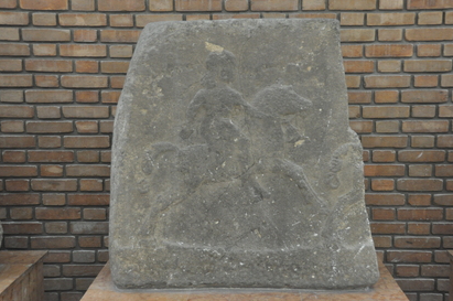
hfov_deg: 43.6
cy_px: 154
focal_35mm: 45
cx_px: 237
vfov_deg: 29.8
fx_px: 566
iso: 1400
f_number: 4
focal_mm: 28
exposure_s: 1/30
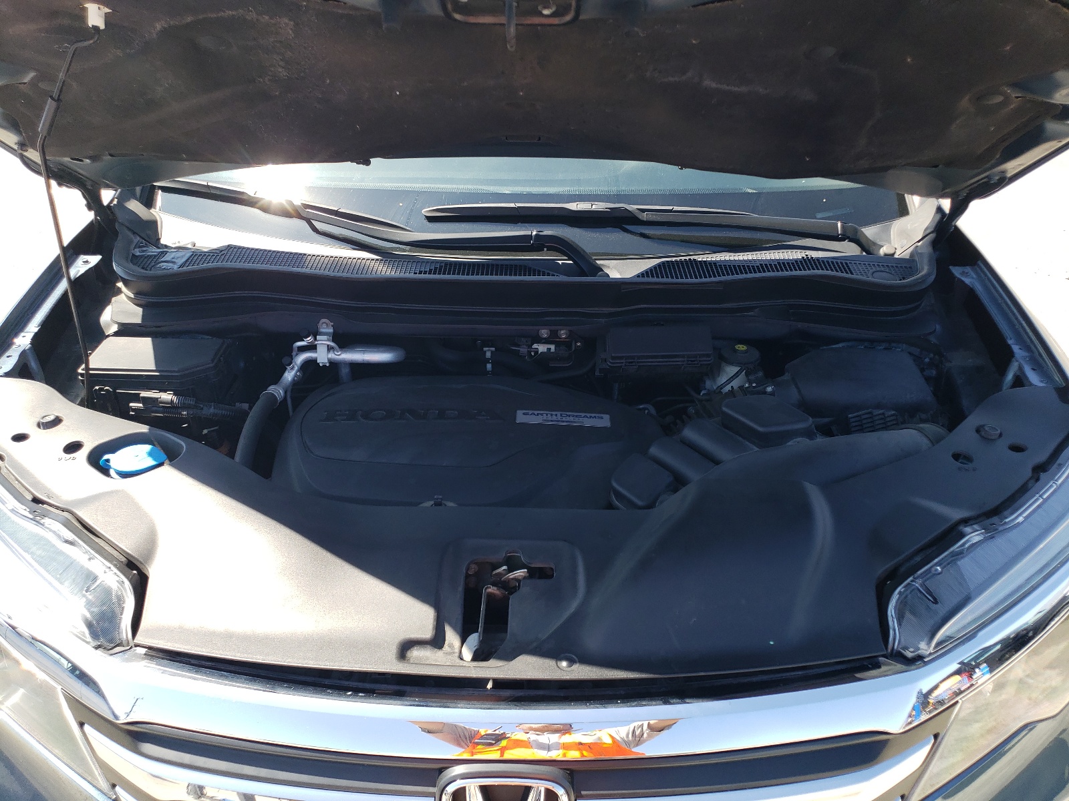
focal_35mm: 26
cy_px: 400
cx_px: 534
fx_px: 803
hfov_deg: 67.3
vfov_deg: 53.1
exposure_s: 1/625
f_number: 1.5
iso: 50
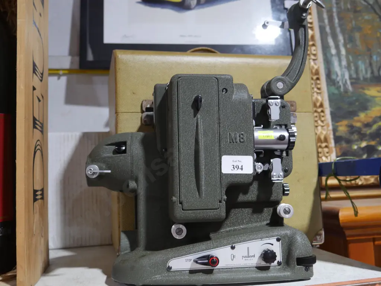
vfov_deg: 39.7
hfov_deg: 51.3
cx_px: 190
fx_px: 396
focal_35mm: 36
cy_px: 143
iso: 800
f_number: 4
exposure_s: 1/60
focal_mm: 18
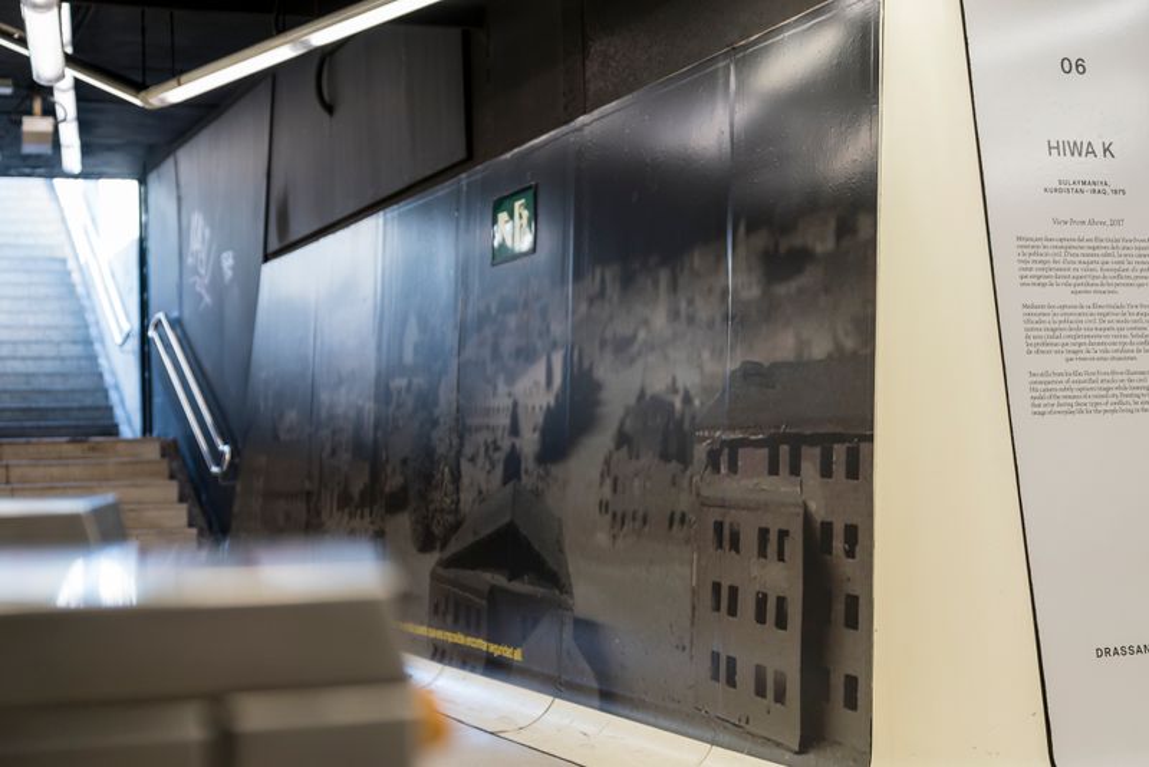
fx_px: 1724
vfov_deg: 25.1
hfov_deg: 36.9
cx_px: 574
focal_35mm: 54
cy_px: 384
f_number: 2.8
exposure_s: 1/250
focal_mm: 54
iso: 500
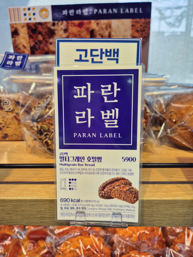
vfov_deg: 73.9
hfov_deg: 58.9
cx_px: 96
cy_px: 128
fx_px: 171
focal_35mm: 23
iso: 32
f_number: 1.8
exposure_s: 1/240
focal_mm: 5.4
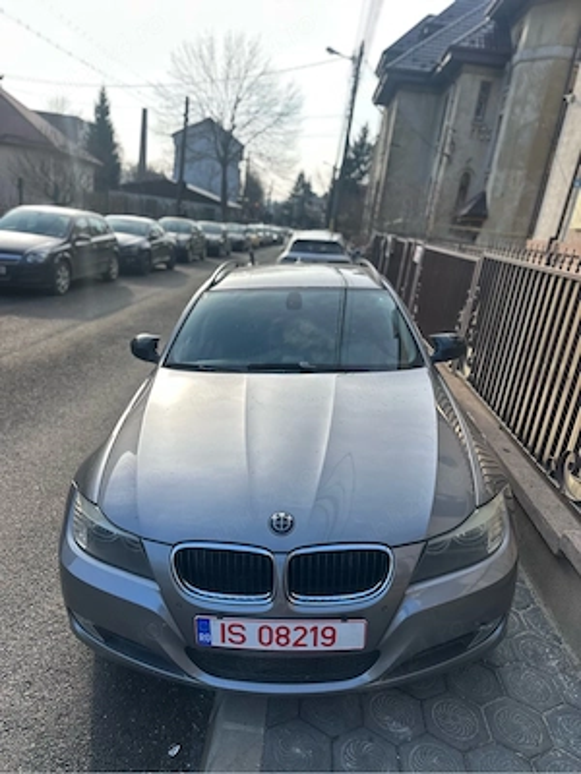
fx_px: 537
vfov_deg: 71.6
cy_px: 387
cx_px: 290
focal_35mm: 24
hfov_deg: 56.8
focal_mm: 6.86
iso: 80
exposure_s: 1/762
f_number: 1.78
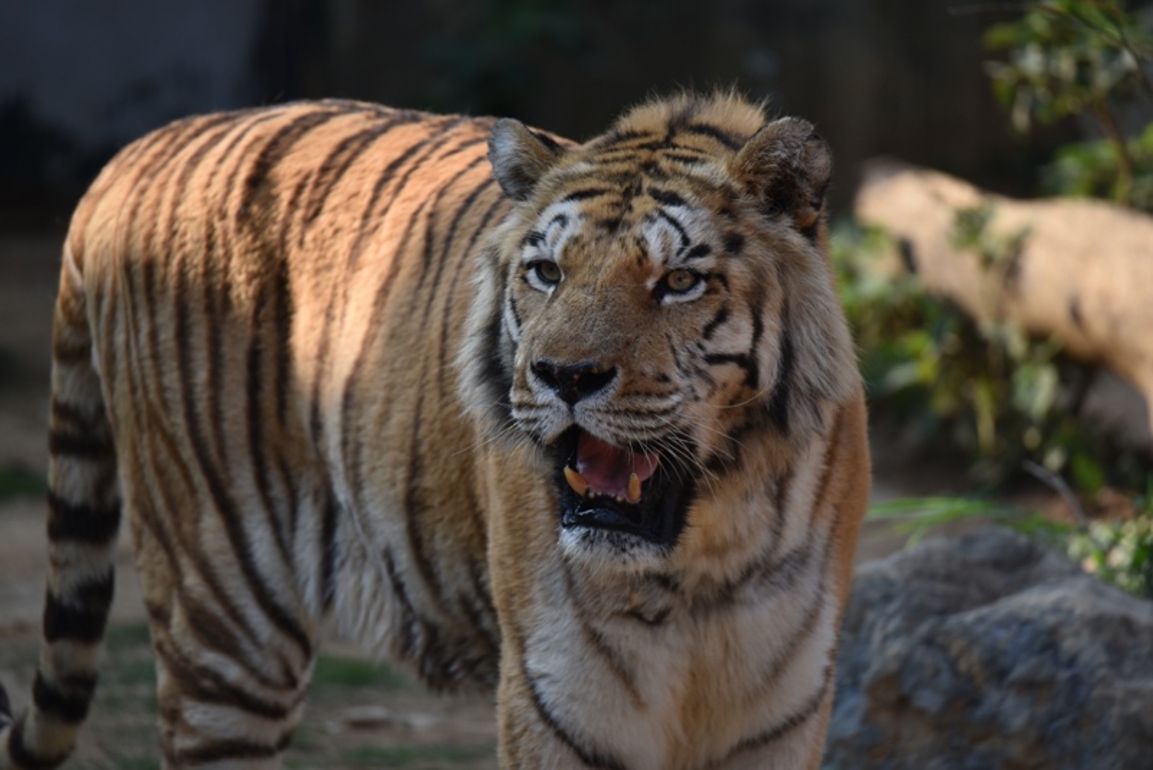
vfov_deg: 3.4
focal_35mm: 400
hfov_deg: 5.2
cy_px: 385
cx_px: 576
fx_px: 12815
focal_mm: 400
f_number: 6.3
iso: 400
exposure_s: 1/500
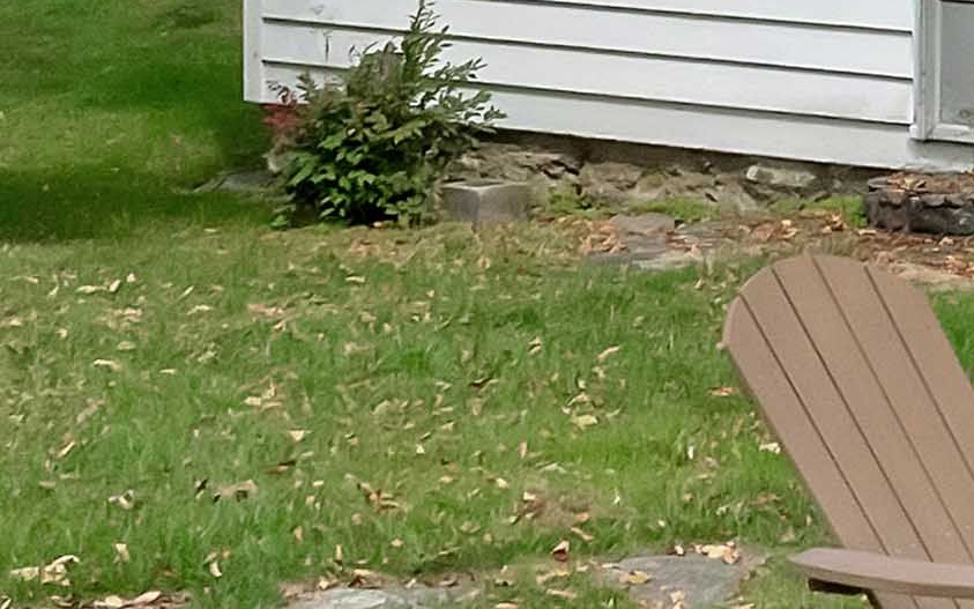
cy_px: -447
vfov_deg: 8.0
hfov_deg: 12.4
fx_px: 4221
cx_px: 1511
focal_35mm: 159
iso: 400
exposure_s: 1/240
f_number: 9
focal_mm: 12.29
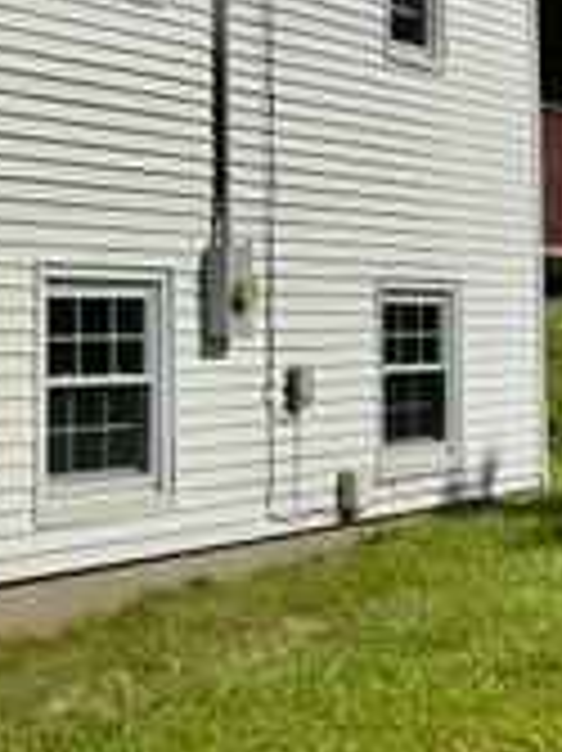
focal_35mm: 72
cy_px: 92
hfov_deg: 18.4
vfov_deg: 26.3
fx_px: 1561
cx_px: -243
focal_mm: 6.76
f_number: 1.78
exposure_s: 1/17544
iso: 64
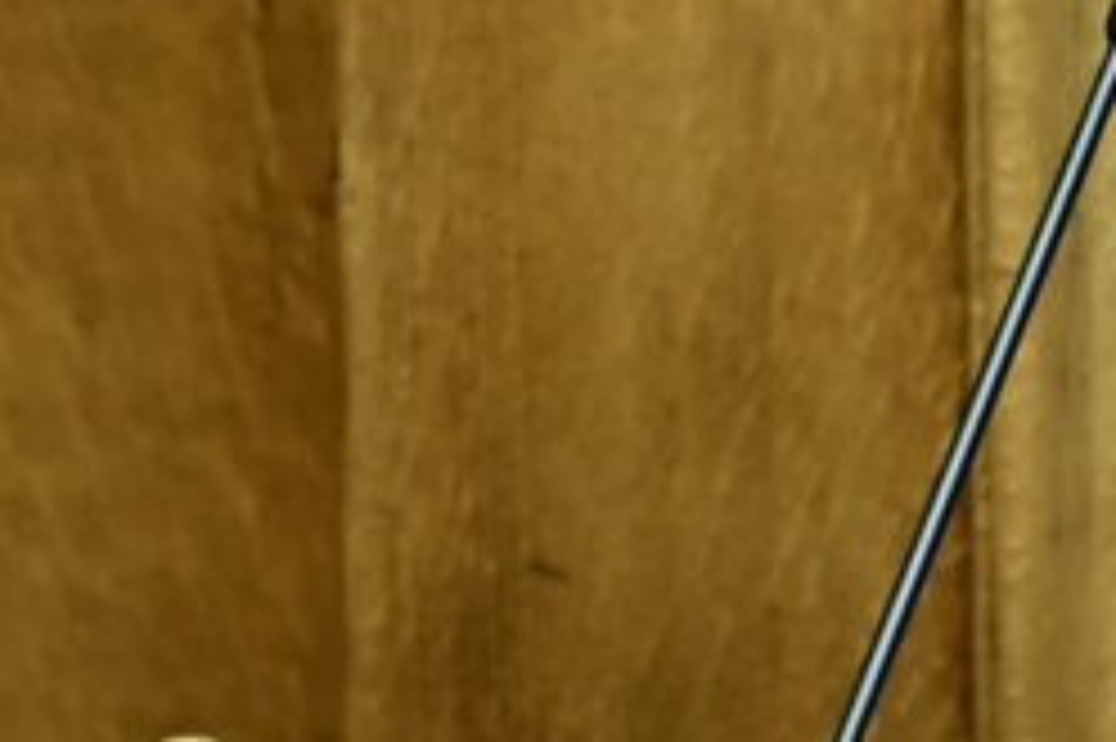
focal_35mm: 1451
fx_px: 44950
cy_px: -292
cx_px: 2394
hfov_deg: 1.4
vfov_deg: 0.9
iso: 1250
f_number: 3.2
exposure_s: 1/400
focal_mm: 200
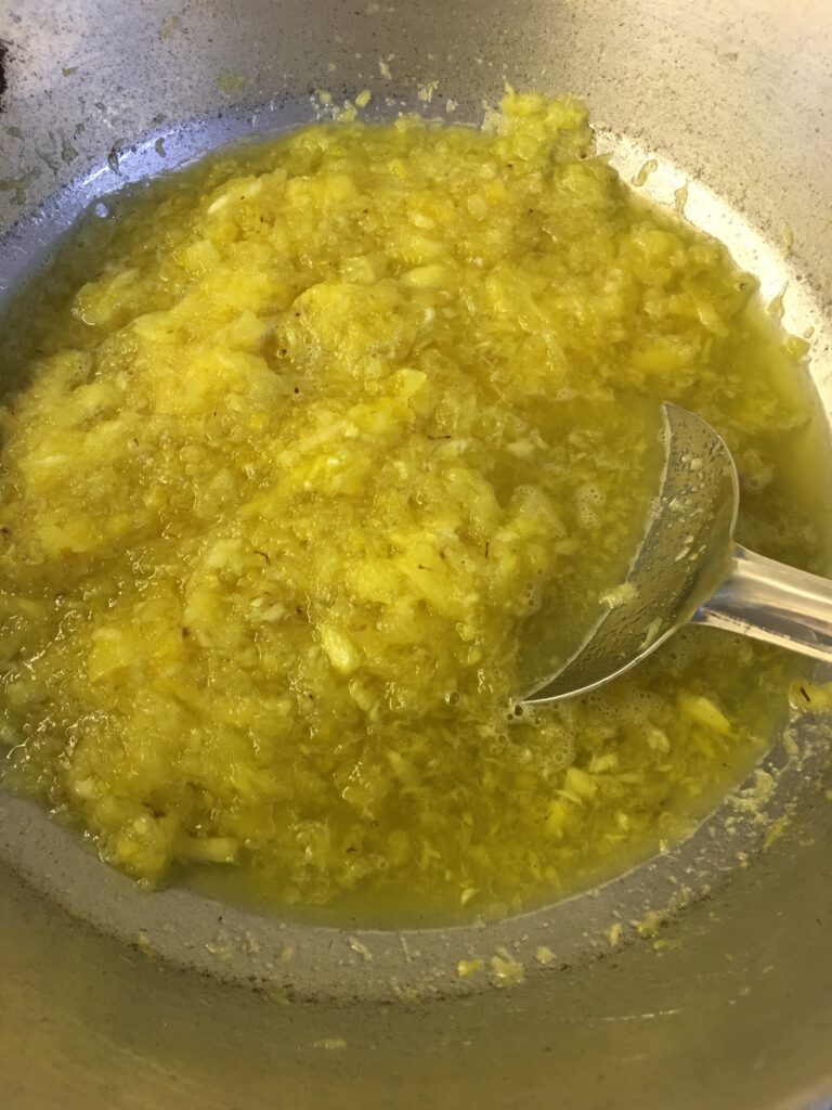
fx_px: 929
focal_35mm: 29
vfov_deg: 61.7
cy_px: 555
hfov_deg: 48.2
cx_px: 416
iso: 100
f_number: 2.2
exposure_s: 1/10
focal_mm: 4.15
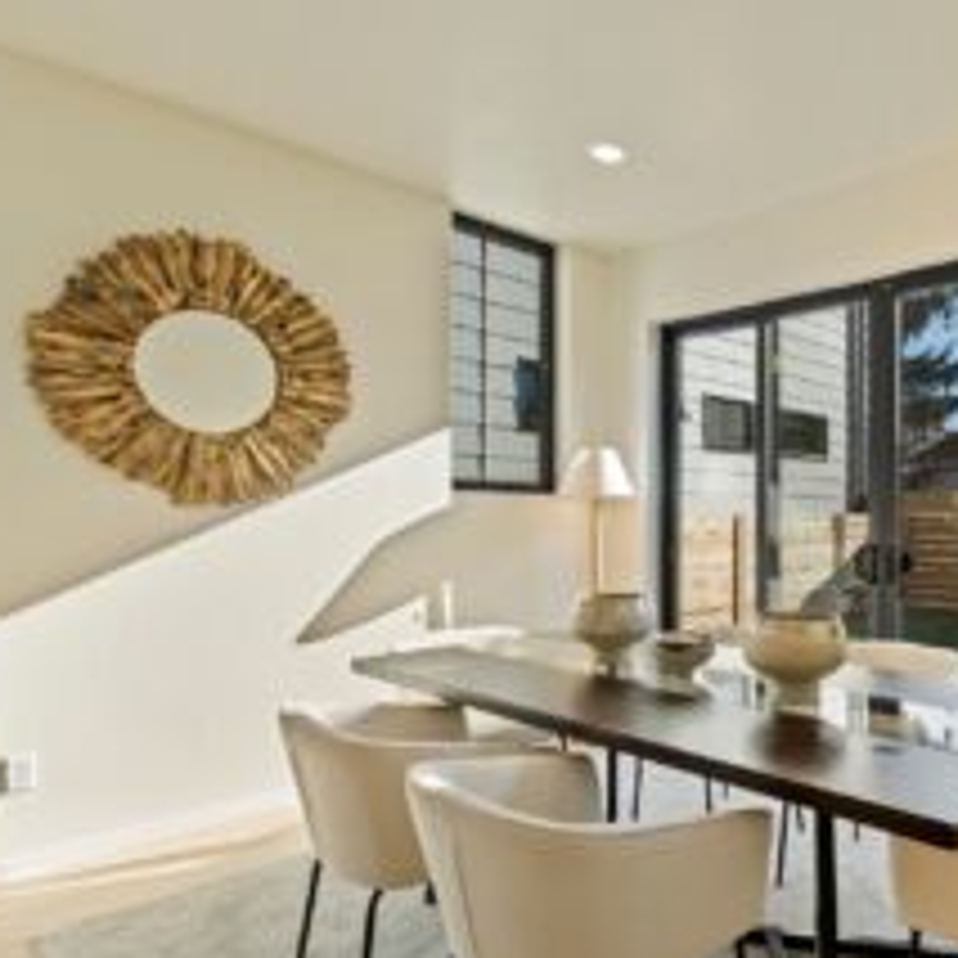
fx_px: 751
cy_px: 524
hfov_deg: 59.9
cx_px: 765
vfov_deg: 64.9
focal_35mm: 24
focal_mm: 10
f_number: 9
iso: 250
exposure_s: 1/13
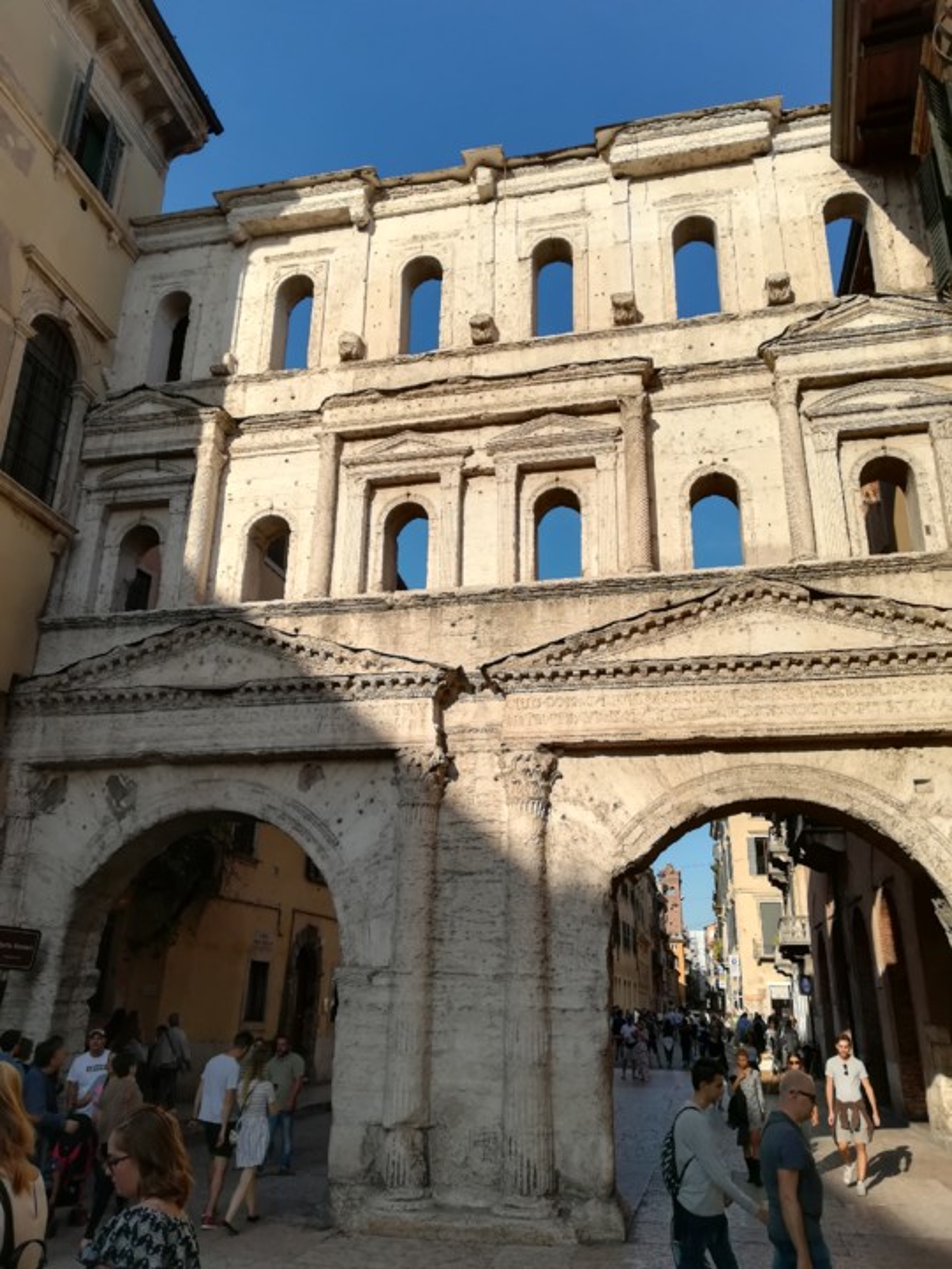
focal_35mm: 26
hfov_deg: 53.1
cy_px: 634
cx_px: 476
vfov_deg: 67.3
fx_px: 953
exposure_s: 1/1206
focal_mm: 3.83
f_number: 2.2
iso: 50
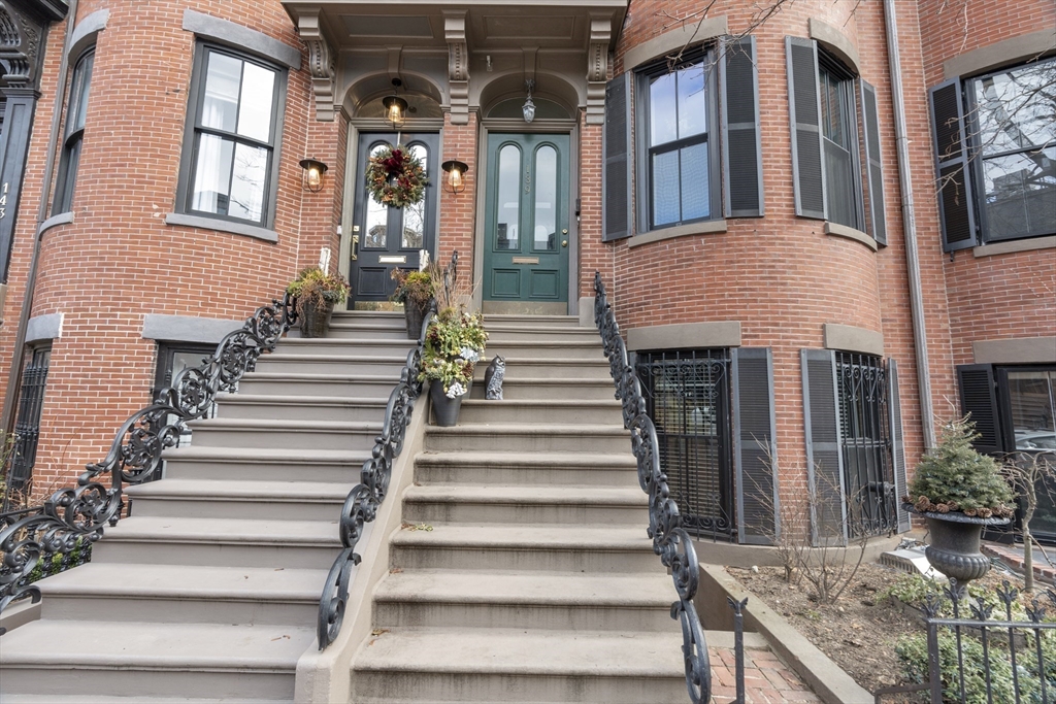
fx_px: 469
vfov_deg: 73.8
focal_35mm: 16
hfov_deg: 96.7
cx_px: 528
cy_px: 352
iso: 320
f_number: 11
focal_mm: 16
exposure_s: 1/13
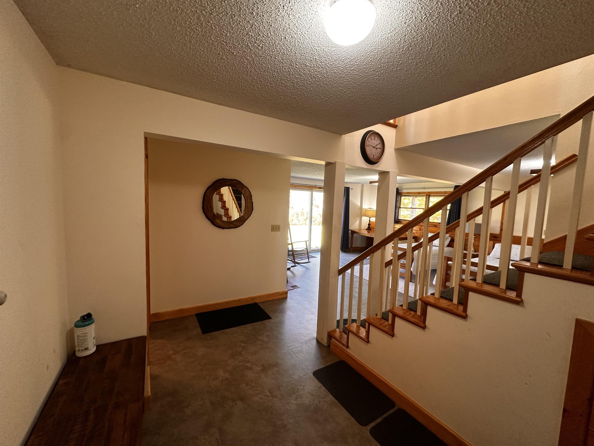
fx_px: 240
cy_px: 223
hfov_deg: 102.1
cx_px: 297
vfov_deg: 85.7
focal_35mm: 14
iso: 200
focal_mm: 2.22
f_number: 2.2
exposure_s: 1/60
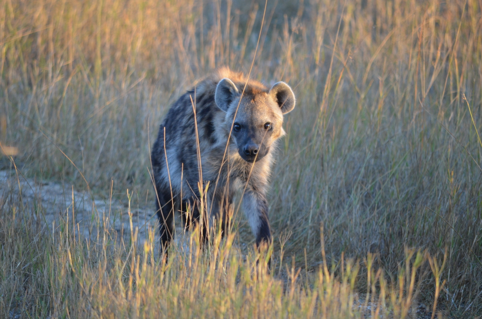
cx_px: 241
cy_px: 160
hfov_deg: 4.6
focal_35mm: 450
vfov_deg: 3.0
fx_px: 6013
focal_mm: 300
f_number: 5.6
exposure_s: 1/200
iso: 800
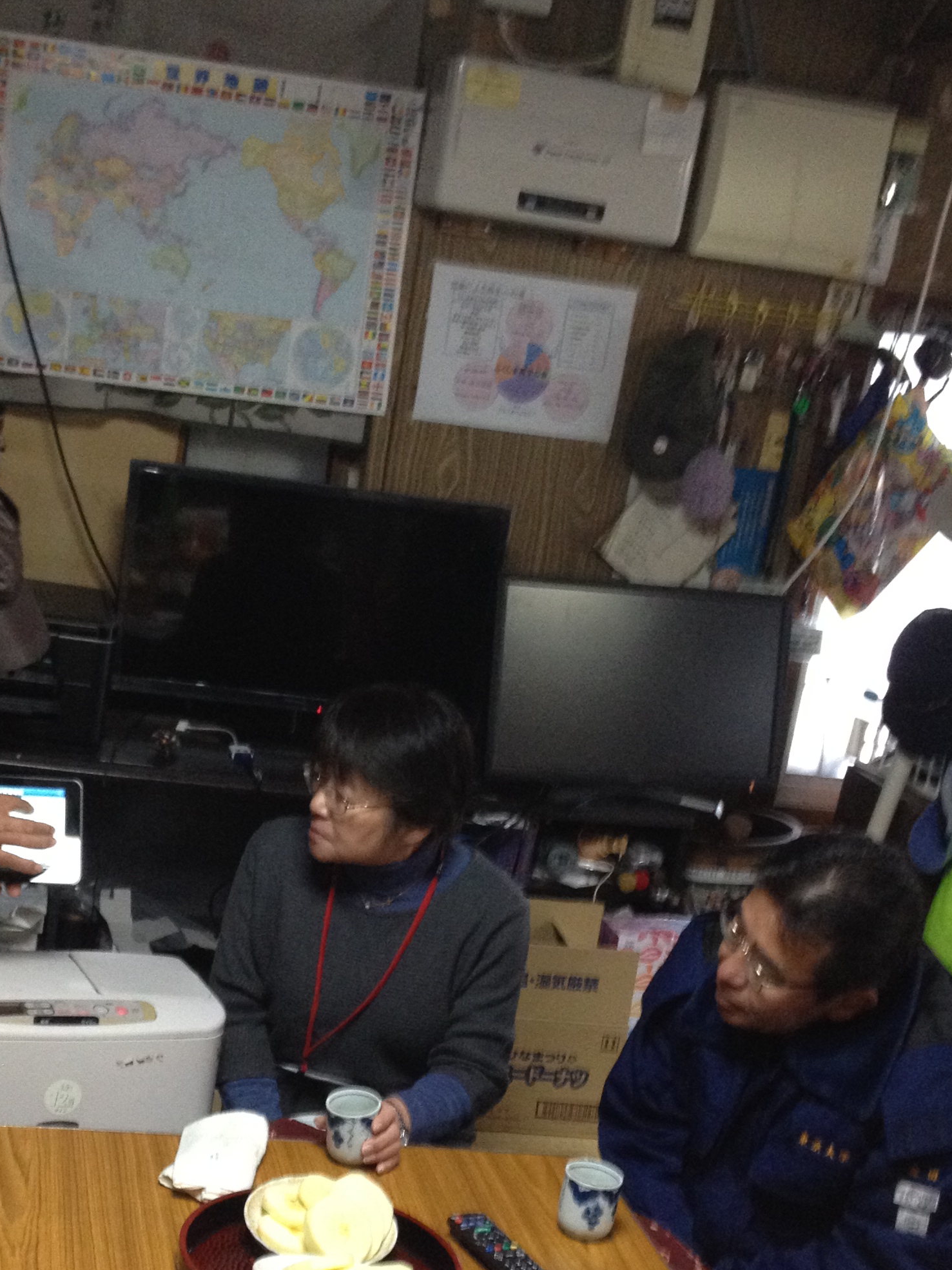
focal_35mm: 58
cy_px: 881
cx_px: 331
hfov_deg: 25.1
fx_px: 2127
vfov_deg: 32.9
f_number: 2.4
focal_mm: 4.28
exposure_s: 1/20
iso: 250
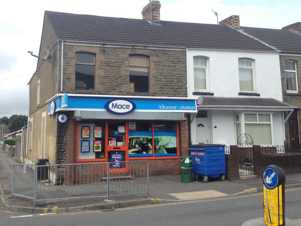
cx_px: 122
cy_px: 85
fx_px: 383
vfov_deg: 32.7
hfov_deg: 42.8
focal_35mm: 44
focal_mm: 4.28
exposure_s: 1/665
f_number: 2.4
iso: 50
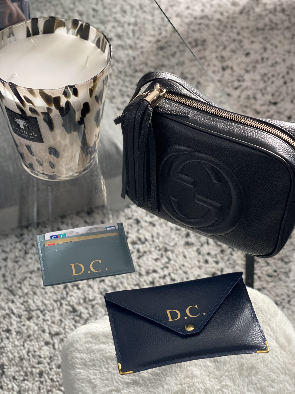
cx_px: 148
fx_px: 727
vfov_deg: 30.3
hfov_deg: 22.9
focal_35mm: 64
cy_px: 197
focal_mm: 7.5
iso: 320
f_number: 2.2
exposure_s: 1/40
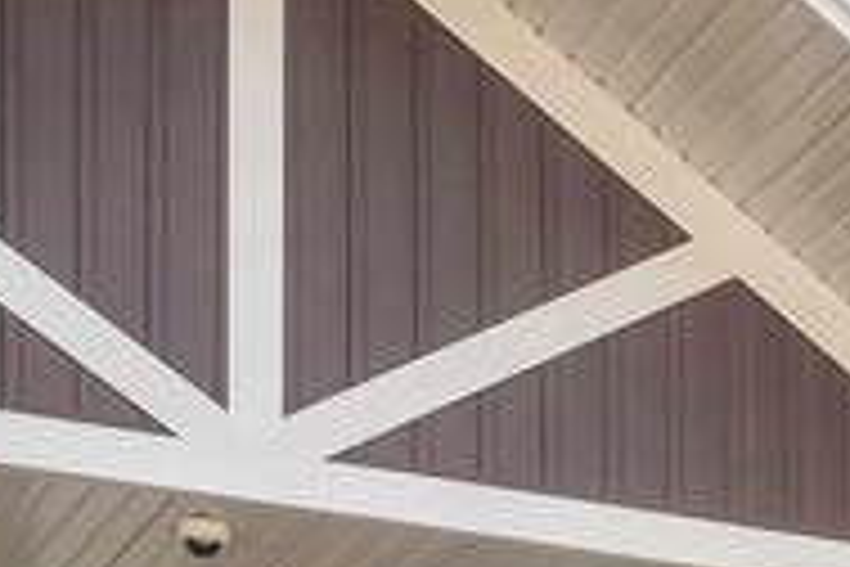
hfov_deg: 11.9
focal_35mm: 147
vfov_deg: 8.3
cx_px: 1880
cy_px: 1541
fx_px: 3464
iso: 640
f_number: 8
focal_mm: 21.7
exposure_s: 1/500
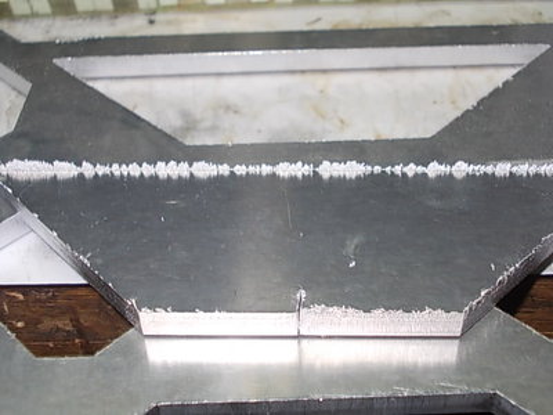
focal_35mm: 51
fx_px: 815
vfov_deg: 28.6
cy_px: 208
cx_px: 276
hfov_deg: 37.5
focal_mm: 7.2
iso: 200
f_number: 3.6
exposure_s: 1/30
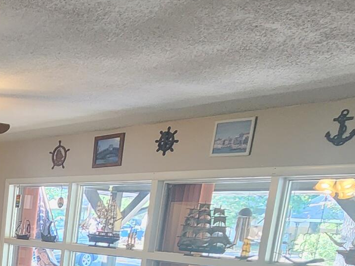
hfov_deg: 28.4
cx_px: -119
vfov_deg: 23.9
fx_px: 554
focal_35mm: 54
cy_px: 341
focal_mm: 2.2
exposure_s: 1/40
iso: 400
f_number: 2.2
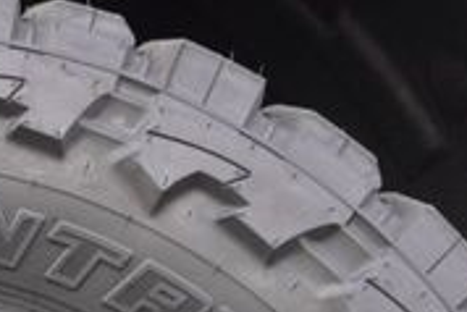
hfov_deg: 14.2
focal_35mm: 138
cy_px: 768
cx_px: -165
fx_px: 1792
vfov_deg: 8.9
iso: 100
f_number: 4
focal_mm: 16
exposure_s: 1/60
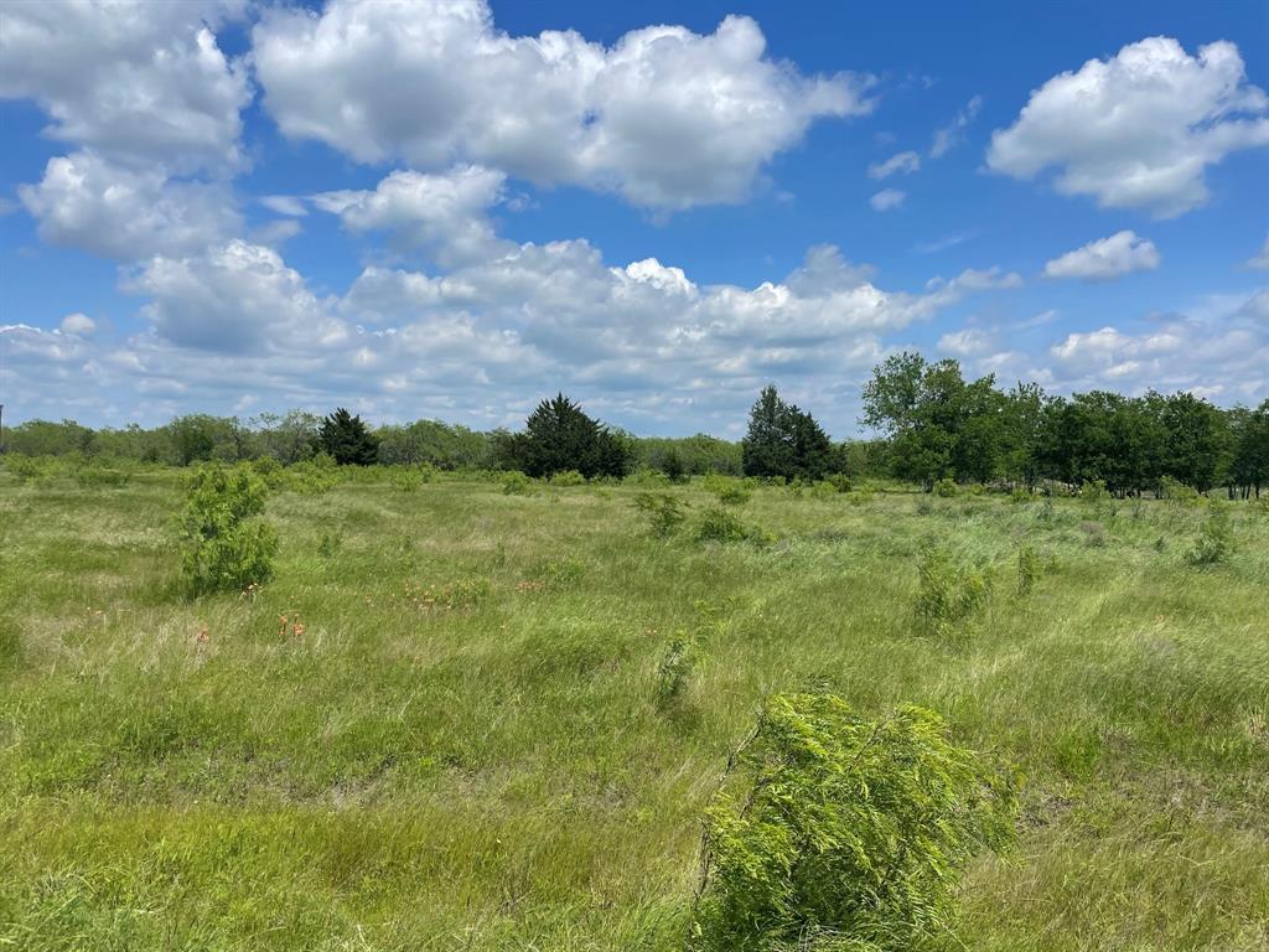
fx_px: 953
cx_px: 634
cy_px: 476
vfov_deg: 53.1
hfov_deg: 67.3
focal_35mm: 26
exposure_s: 1/5291
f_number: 1.6
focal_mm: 4.2
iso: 32
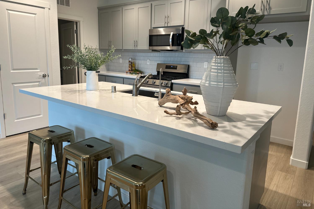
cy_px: 91
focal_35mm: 25
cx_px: 157
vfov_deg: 51.1
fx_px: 218
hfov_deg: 71.5
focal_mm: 6.86
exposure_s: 1/120
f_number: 1.78
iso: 200
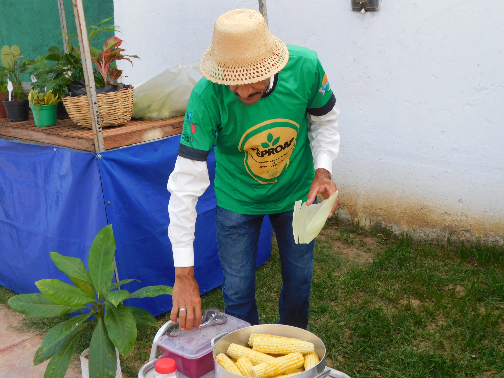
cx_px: 252
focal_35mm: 45
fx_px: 655
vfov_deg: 32.2
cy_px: 189
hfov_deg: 42.1
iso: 125
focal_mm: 8
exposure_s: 1/50
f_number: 3.7
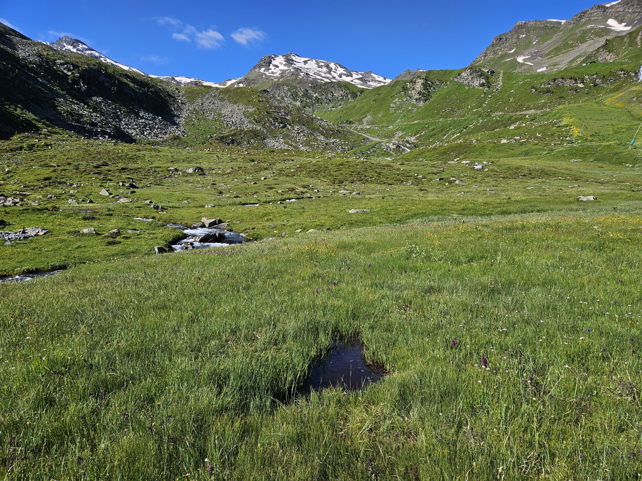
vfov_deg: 58.9
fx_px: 427
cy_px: 240
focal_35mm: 23
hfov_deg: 73.9
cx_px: 321
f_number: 1.8
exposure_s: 1/1672
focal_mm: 5.4
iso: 25
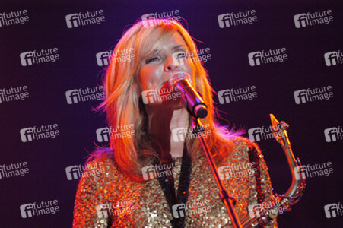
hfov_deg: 6.9
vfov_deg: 4.6
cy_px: 114
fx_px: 2856
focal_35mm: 300
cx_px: 172
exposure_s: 1/180
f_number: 3.3
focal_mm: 200
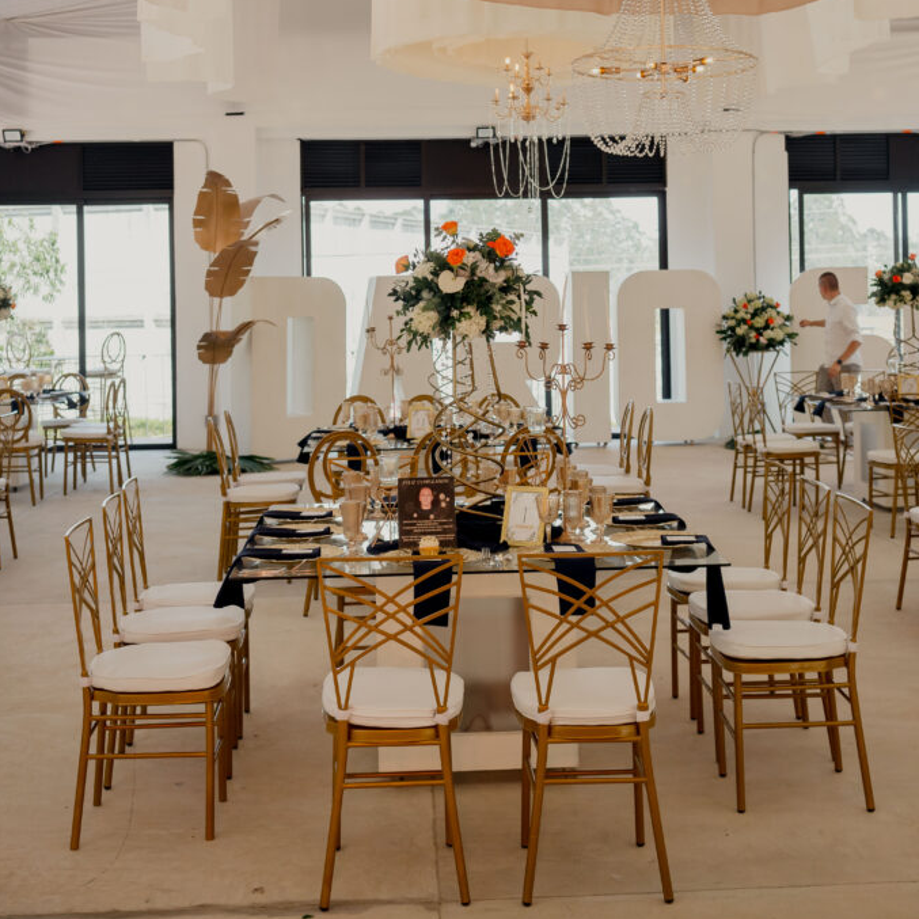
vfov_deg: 37.0
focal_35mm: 45
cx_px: 460
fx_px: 1352
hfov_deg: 37.6
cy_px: 273
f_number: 4
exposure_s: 1/800
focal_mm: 35
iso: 800
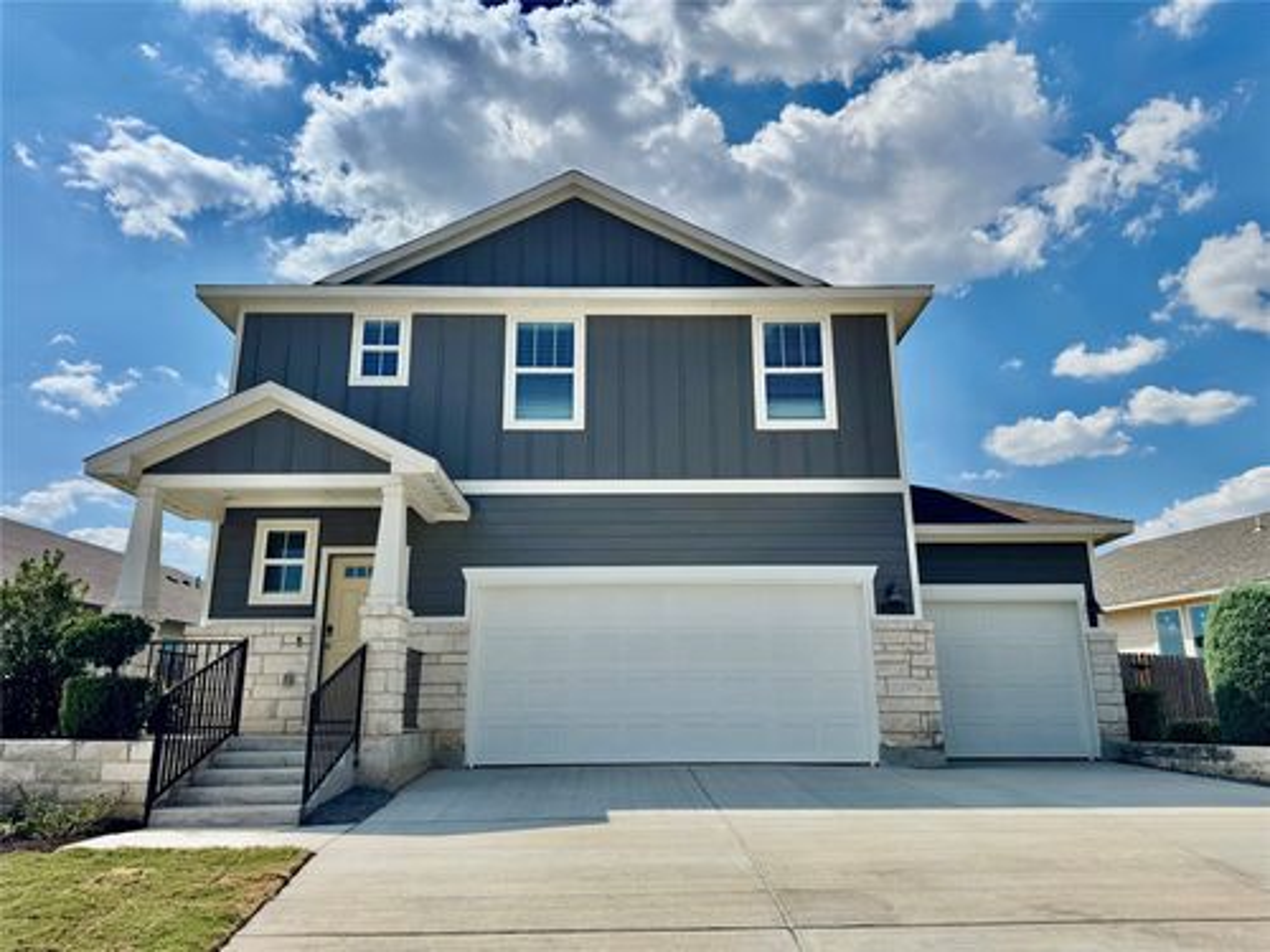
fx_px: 881
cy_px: 476
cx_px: 635
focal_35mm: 24
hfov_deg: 71.6
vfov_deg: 56.8
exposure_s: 1/10417
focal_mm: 6.76
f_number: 1.78
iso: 80
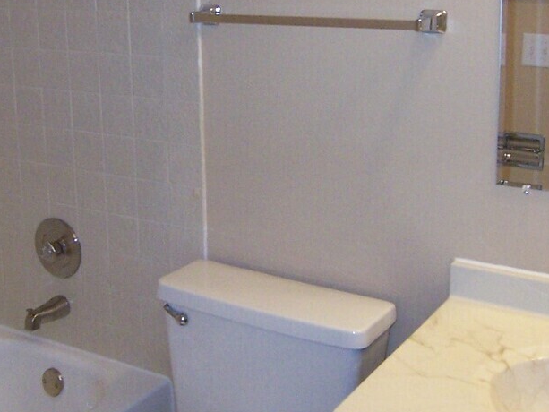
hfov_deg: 35.5
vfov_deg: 26.8
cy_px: 114
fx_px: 857
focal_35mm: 54
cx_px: 253
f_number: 2.8
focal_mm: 3.8
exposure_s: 1/30
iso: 200
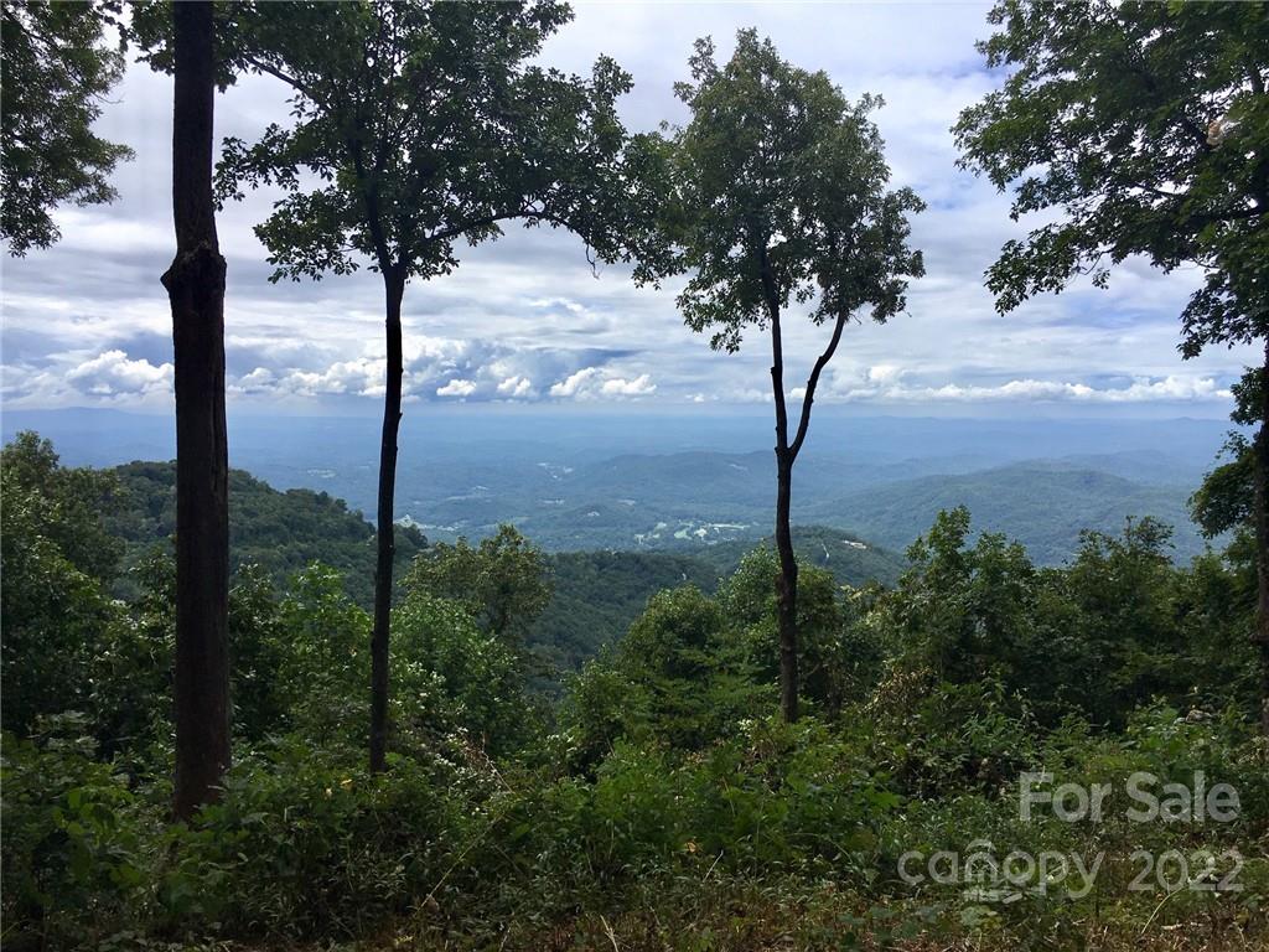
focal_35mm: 29
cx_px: 634
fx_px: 1063
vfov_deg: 48.2
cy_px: 476
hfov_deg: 61.7
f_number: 2.2
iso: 25
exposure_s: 1/2747
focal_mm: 4.15
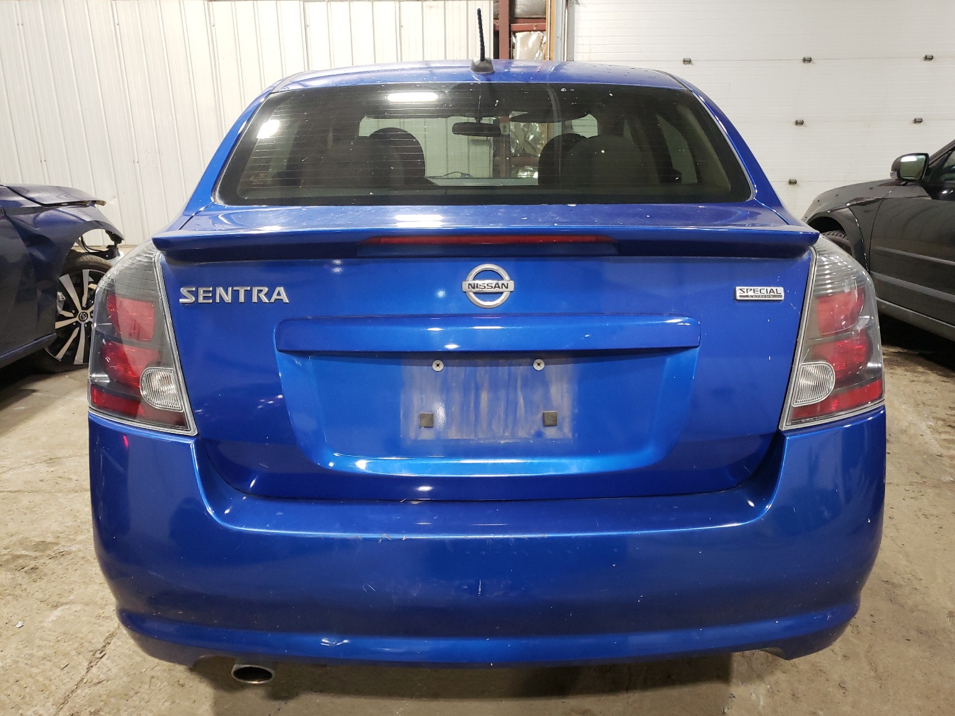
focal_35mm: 27
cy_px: 359
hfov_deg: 65.3
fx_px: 745
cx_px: 494
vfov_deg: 51.4
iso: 279
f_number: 1.5
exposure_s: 1/40
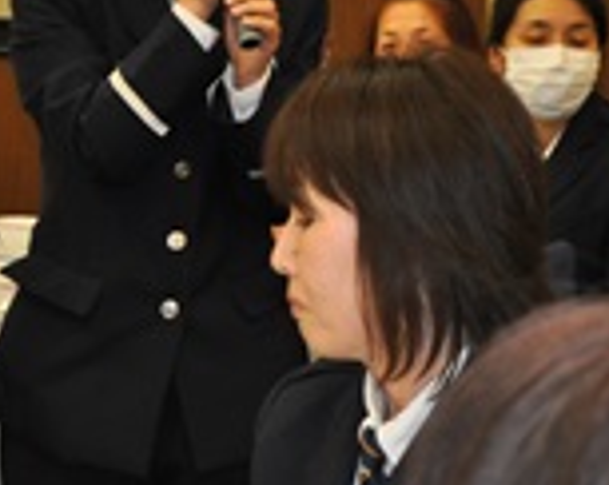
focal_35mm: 157
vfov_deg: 9.8
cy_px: 12
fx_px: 2826
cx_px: 167
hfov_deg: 12.3
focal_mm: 38
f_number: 5
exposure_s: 1/60
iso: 800
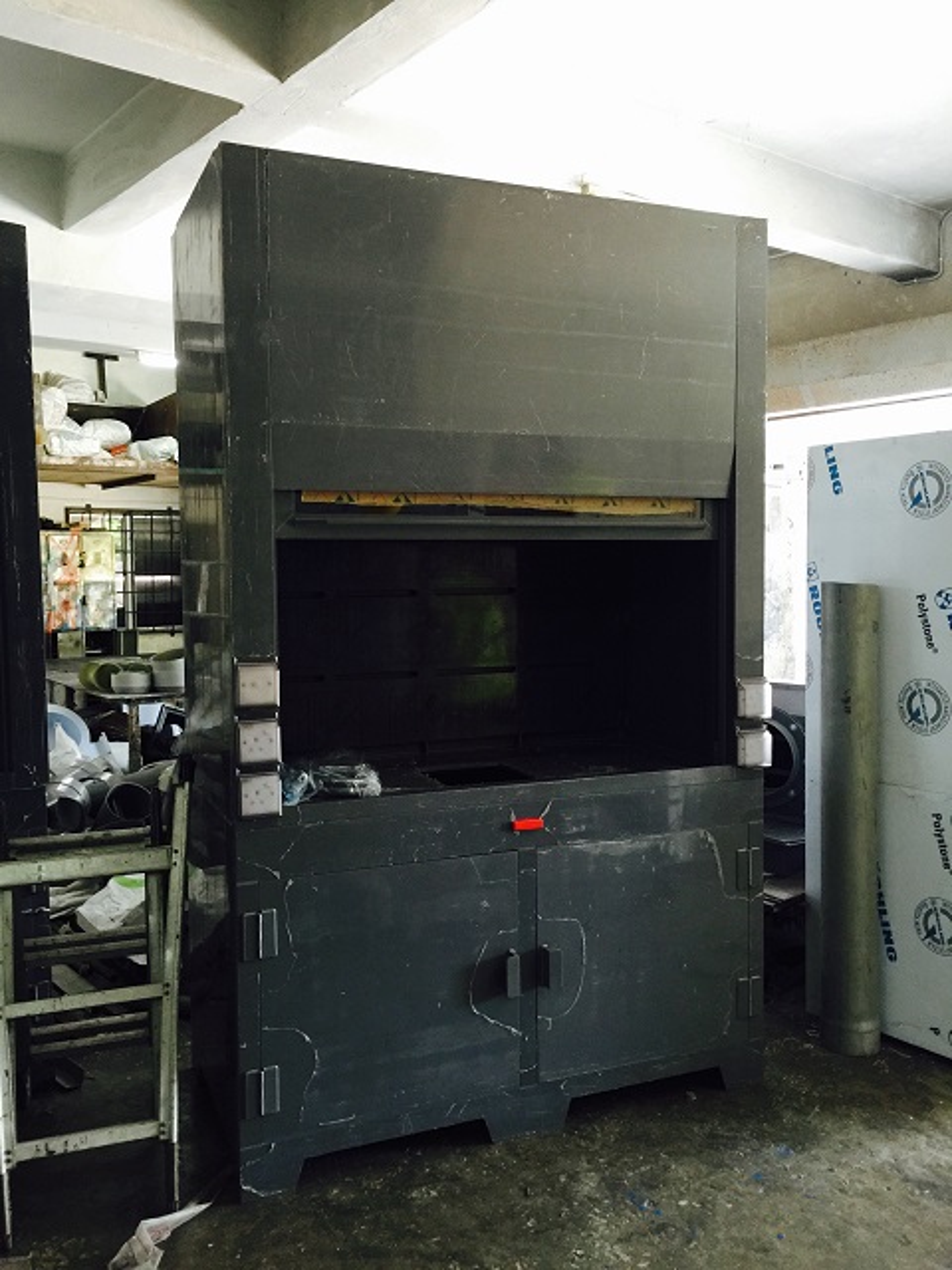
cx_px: 476
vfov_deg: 61.7
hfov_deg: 48.2
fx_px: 1063
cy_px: 635
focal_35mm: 29
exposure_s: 1/15
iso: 80
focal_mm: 4.15
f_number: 2.2
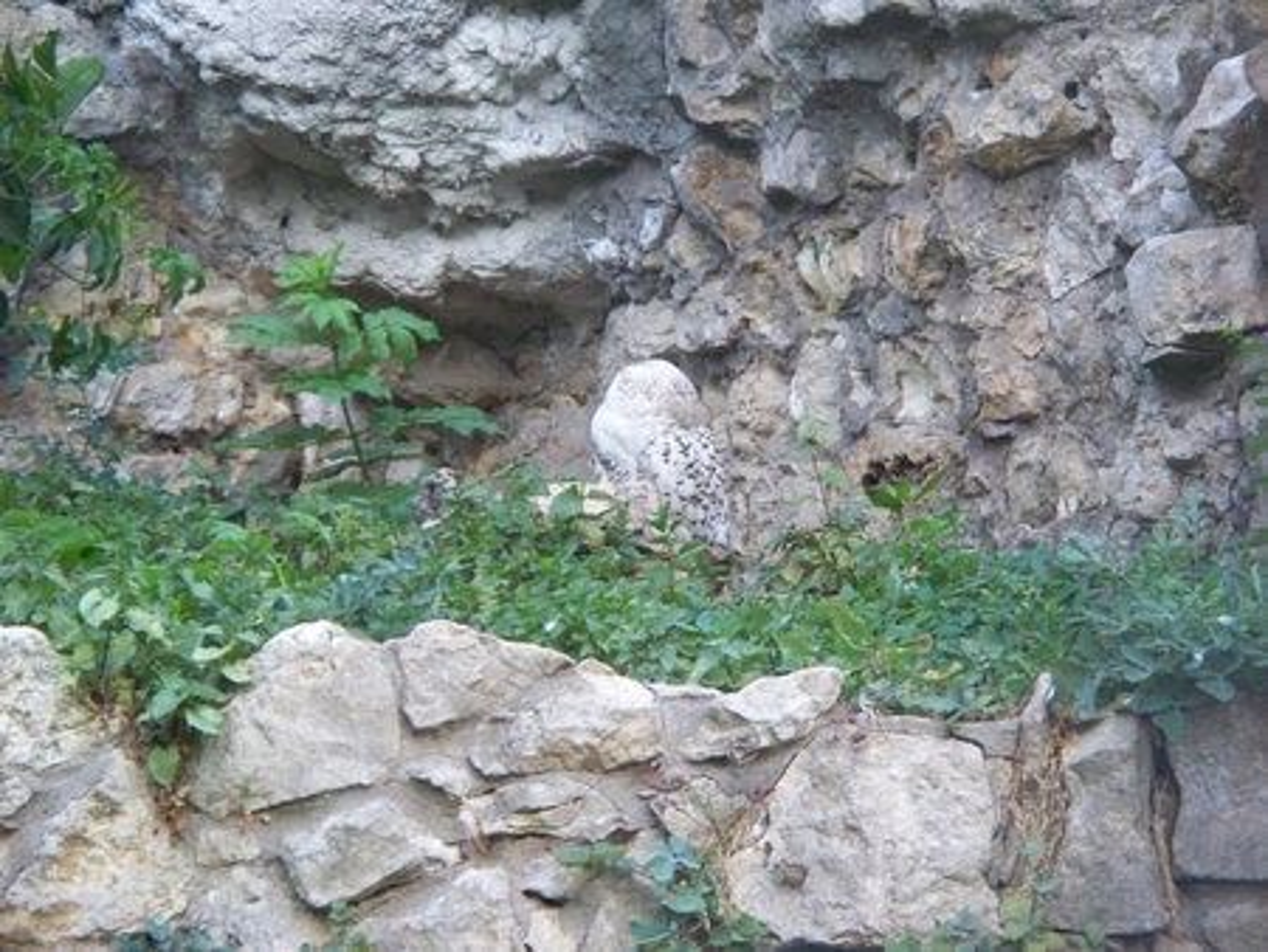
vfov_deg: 8.3
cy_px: 476
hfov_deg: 11.0
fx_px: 6597
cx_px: 634
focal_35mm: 180
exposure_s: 1/160
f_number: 5.1
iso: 400
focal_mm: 37.7
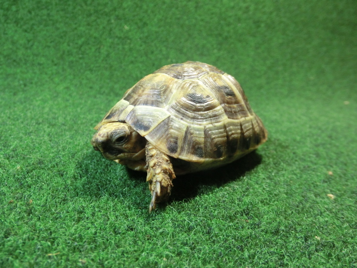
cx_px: 178
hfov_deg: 63.4
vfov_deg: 49.7
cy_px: 134
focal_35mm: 28
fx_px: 289
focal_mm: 5
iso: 500
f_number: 3
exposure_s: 1/60
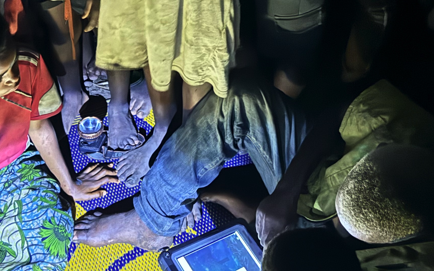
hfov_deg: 34.0
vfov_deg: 21.1
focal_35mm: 60
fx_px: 710
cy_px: 21
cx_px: 198
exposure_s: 1/9
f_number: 1.78
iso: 8000
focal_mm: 6.76
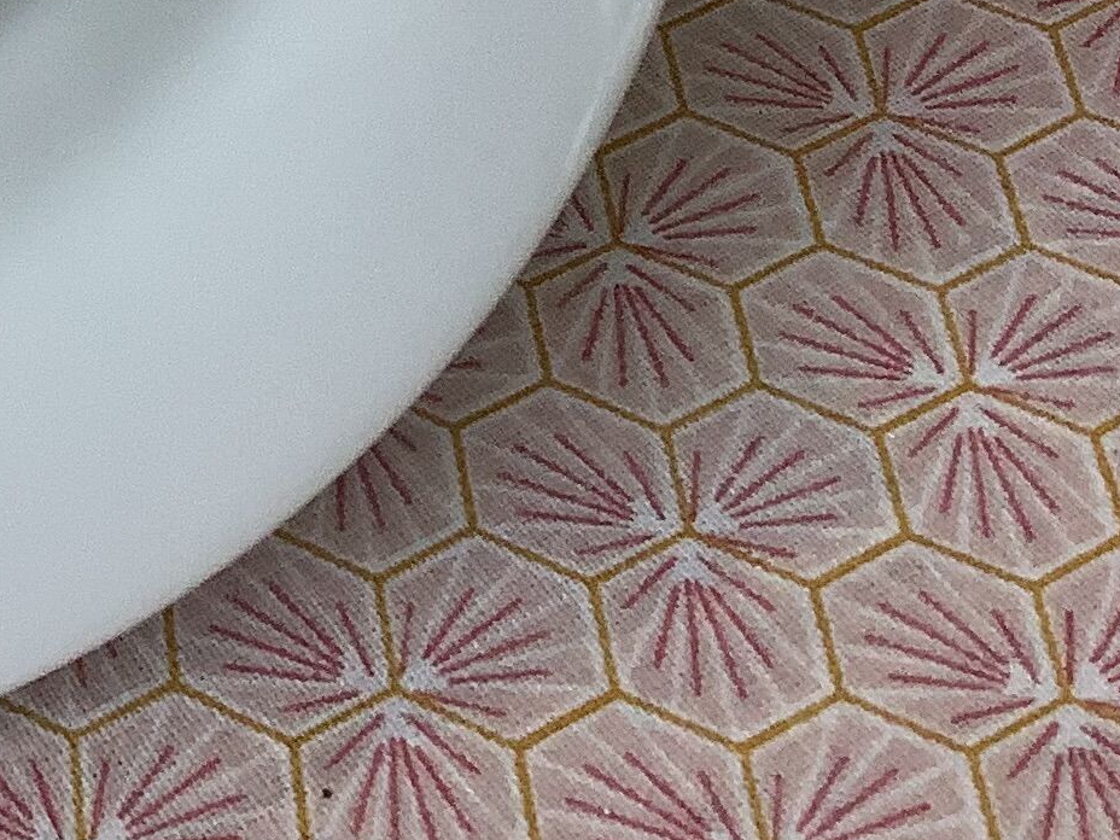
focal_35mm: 109
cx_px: -380
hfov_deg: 16.9
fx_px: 3527
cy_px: -413
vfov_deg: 12.9
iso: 50
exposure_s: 1/120
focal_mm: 3.3
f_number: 2.4
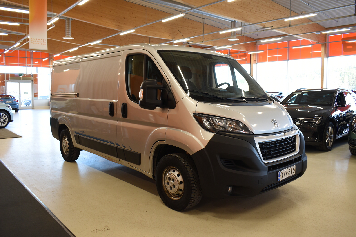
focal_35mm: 30
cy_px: 118
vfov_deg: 43.6
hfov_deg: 61.9
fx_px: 297
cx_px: 178
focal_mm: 20
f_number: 5.6
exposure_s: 1/10
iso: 100
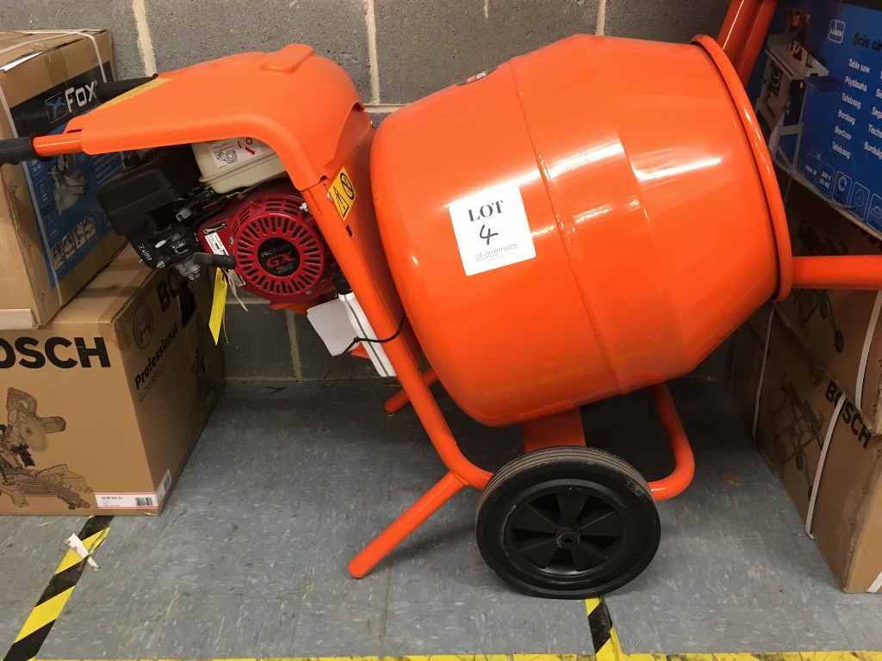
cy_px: 330
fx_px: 739
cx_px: 441
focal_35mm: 29
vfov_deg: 48.2
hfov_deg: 61.7
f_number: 2.2
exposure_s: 1/20
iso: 200
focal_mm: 4.15
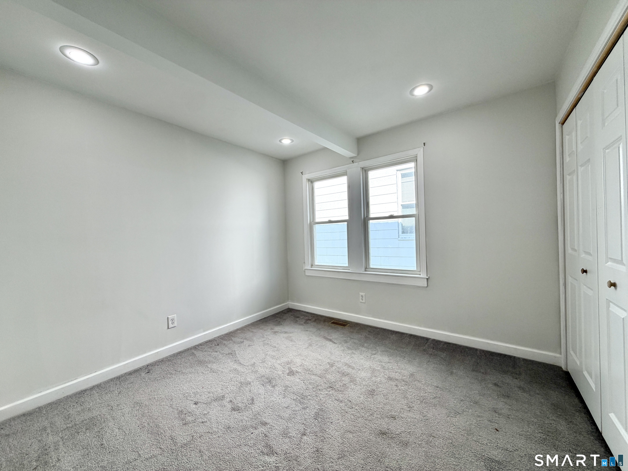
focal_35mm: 14
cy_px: 236
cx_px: 314
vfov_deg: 85.7
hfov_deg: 102.1
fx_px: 254
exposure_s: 1/121
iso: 64
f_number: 2.2
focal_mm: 2.22
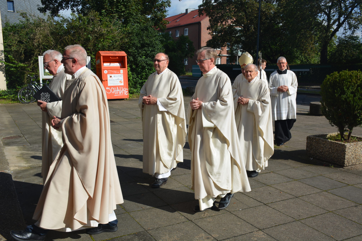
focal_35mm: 36
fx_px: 362
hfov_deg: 53.1
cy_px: 120
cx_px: 181
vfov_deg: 36.9
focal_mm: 24
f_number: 8
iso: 100
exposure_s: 1/250
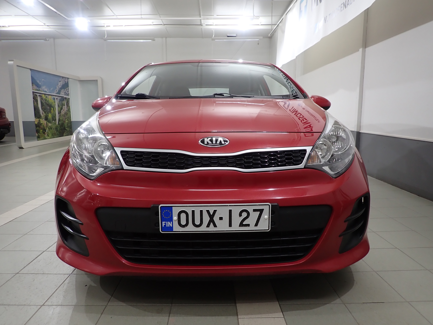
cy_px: 162
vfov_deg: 54.9
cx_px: 216
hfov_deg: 69.4
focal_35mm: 25
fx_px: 313
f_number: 2
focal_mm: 4.5
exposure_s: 1/60
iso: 160
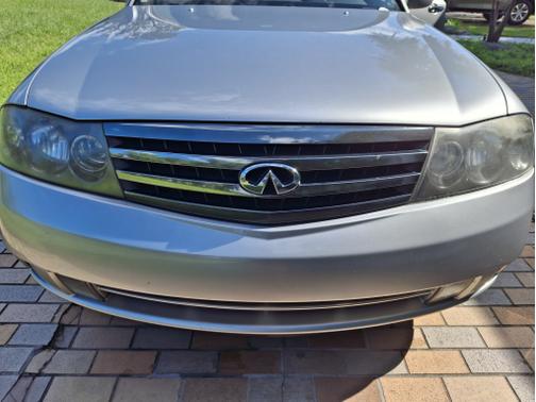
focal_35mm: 25
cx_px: 268
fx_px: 387
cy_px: 201
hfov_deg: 69.4
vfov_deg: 54.9
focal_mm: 4.69
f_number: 1.8
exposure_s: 1/1290
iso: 25
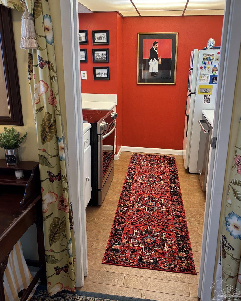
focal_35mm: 29
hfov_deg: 50.0
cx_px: 121
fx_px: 259
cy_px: 132
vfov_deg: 60.3
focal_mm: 5.96
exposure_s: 1/60
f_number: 1.6
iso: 200
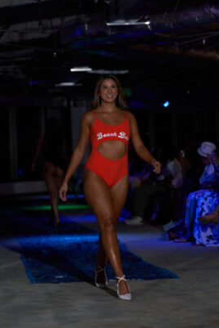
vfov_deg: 20.4
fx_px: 913
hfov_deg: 13.7
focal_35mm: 100
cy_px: 166
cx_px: 109
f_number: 2.8
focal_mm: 89
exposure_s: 1/250
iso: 1000
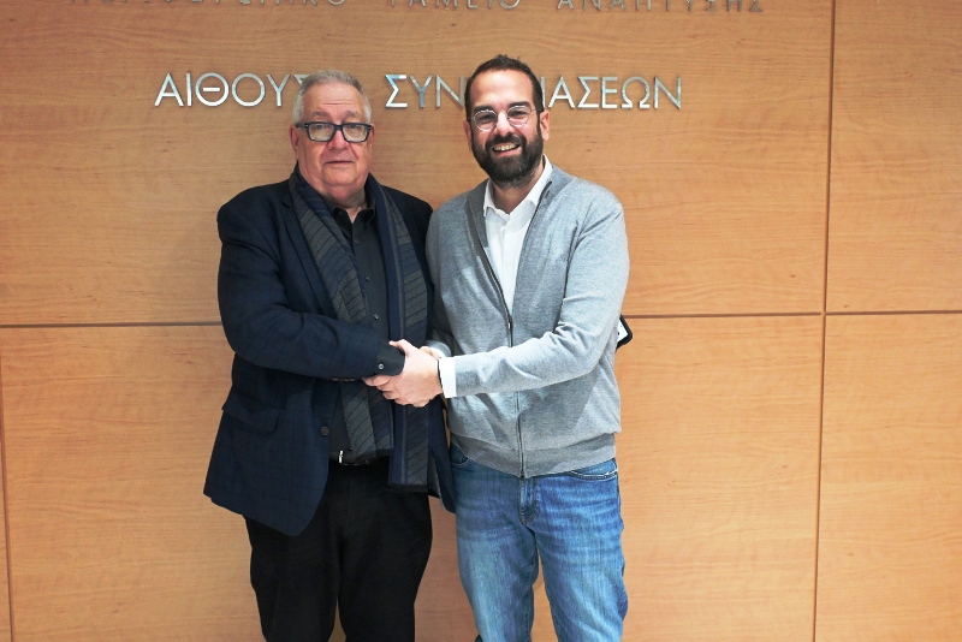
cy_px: 321
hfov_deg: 49.5
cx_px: 481
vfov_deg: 34.2
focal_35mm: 39
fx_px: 1042
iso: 4000
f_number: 4.5
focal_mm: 26
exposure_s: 1/60
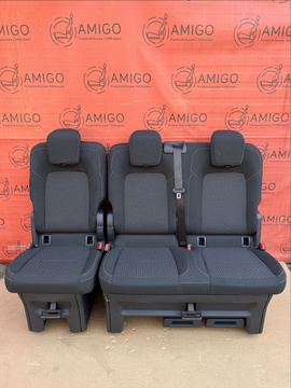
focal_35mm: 26
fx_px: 291
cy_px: 194
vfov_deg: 67.3
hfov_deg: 53.1
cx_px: 146
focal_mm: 5.1
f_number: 1.6
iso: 32
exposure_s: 1/122
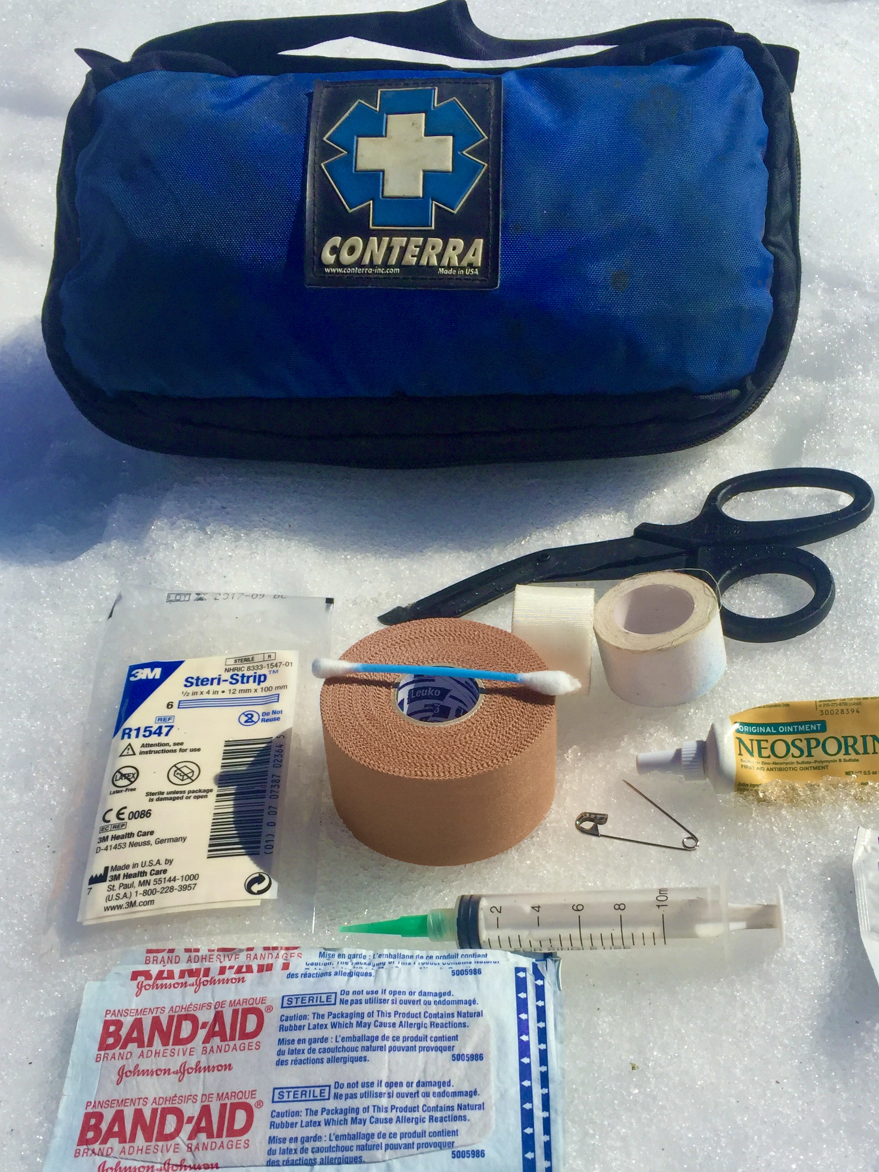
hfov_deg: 39.5
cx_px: 527
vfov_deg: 50.9
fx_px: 1219
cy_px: 721
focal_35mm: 36
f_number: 2.2
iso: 32
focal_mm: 4.15
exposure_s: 1/6623
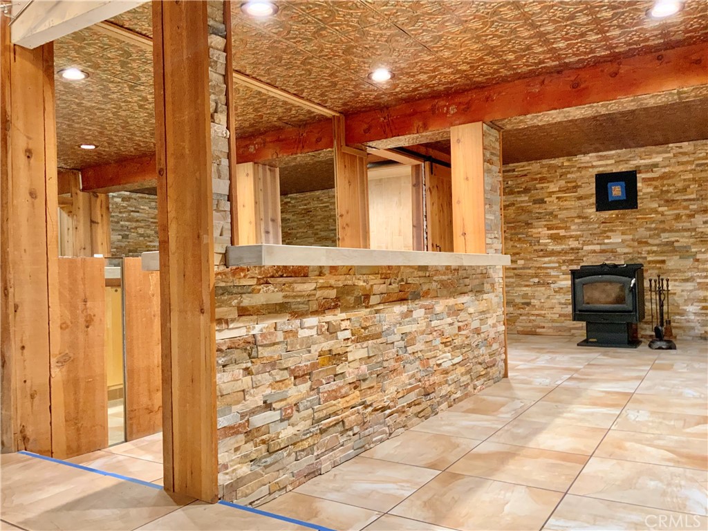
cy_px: 266
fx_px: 593
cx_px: 354
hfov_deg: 61.7
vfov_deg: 48.2
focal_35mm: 29
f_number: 1.8
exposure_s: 1/60
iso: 200
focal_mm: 3
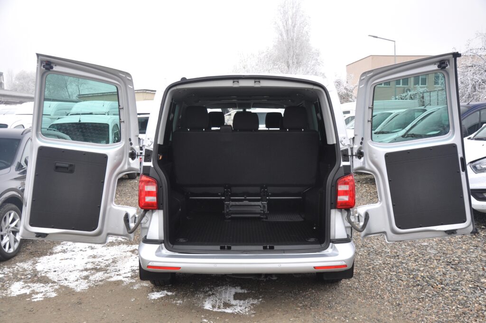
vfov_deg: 36.8
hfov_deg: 53.2
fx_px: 485
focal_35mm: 36
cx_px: 243
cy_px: 162
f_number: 6.3
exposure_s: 1/160
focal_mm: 24
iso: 500
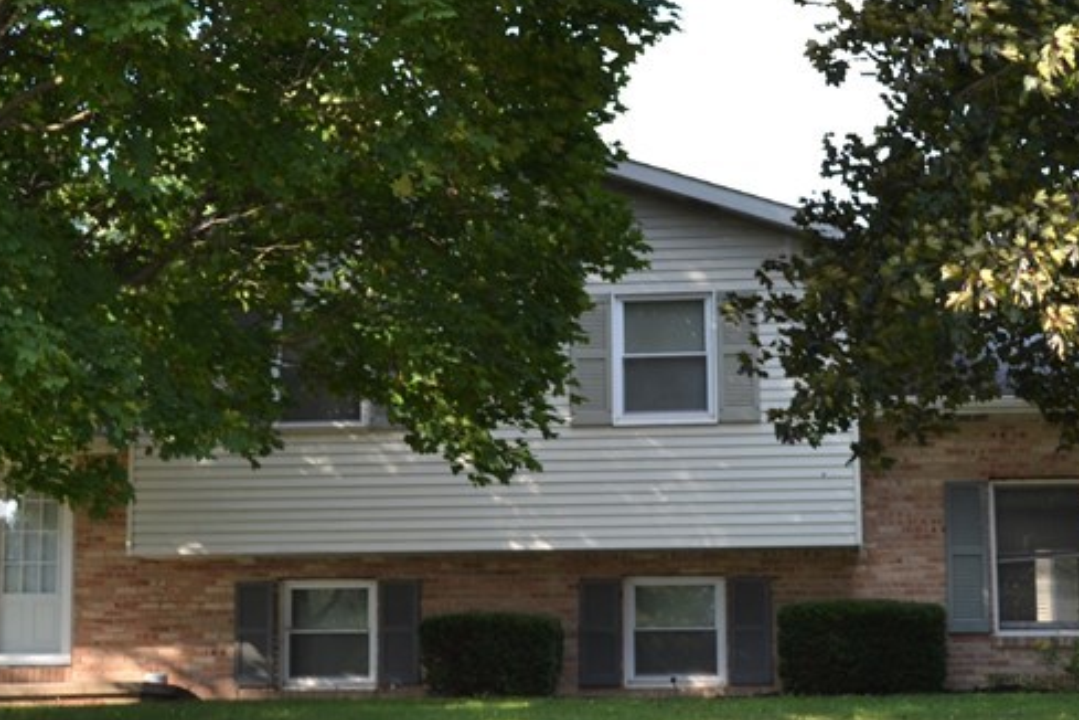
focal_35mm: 80
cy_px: 289
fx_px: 2398
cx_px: 492
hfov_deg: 25.4
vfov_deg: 17.0
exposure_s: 1/200
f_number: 4
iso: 100
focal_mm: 24
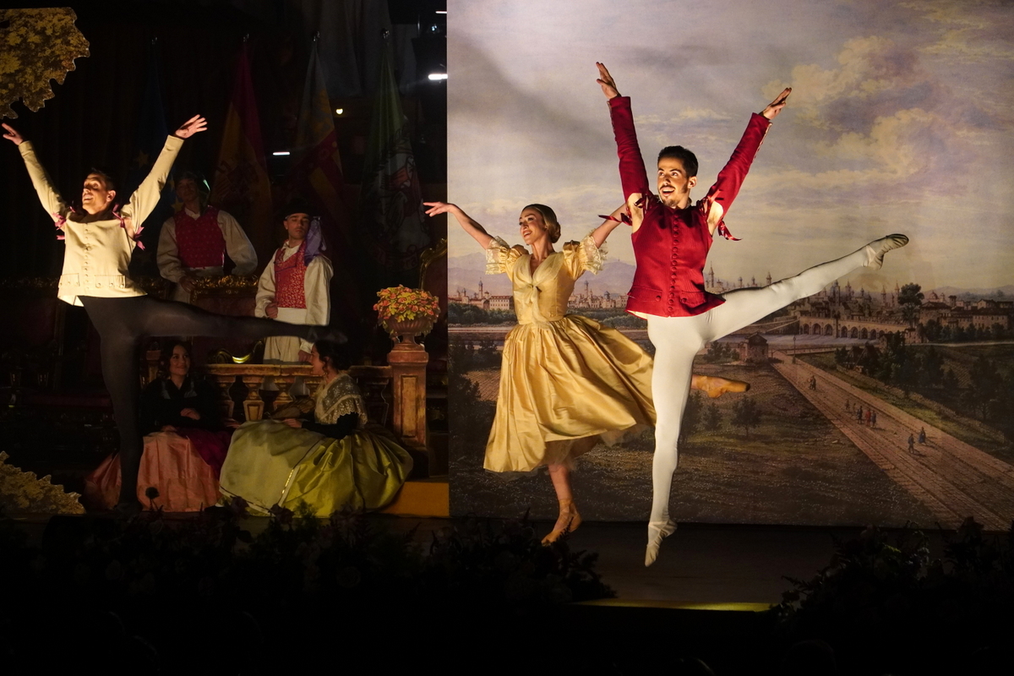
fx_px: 3633
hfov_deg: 15.9
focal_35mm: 129
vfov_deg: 10.6
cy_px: 338
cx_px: 507
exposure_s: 1/200
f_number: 4
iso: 2500
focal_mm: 86
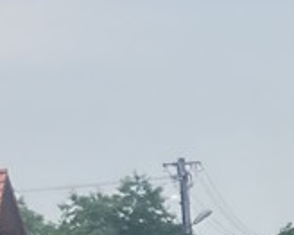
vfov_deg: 12.1
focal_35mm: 125
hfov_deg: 14.9
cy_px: 276
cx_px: 350
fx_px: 1087
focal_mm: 3.99
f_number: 1.8
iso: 32
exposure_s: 1/810
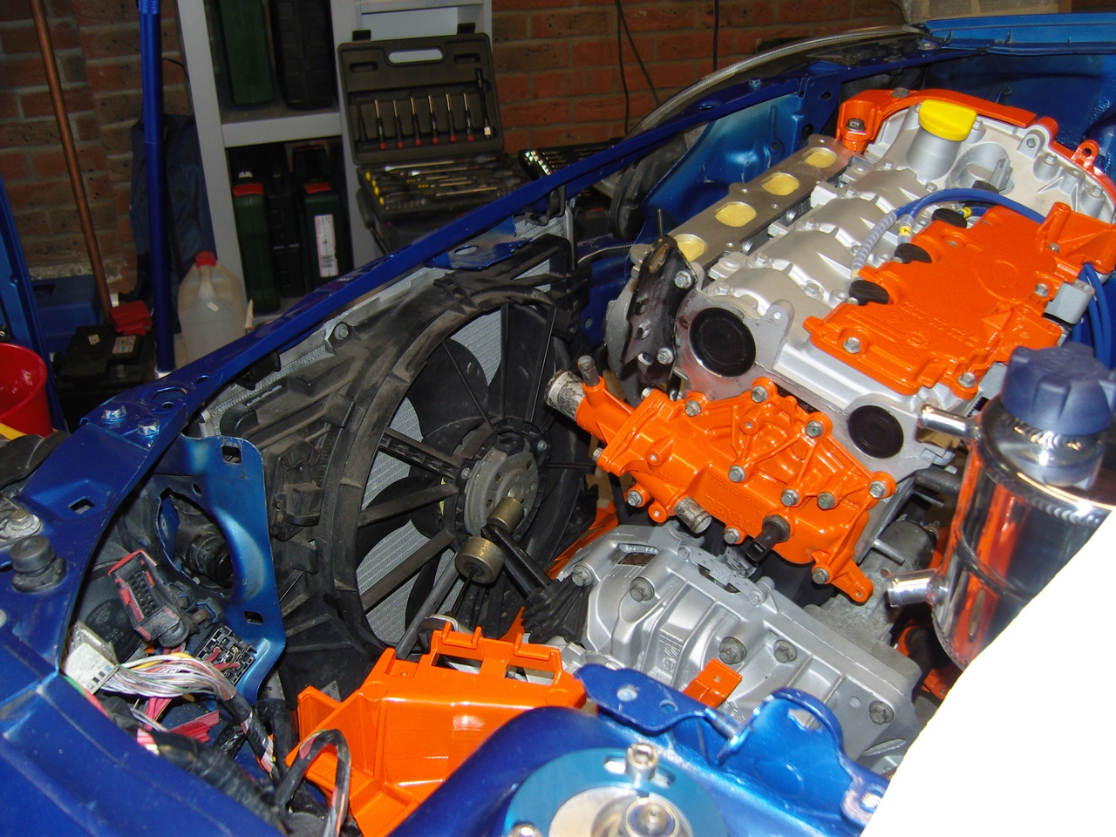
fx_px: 1096
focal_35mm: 34
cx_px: 558
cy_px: 418
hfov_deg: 54.0
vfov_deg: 41.8
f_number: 2.8
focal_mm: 7.3
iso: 100
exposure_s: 1/40
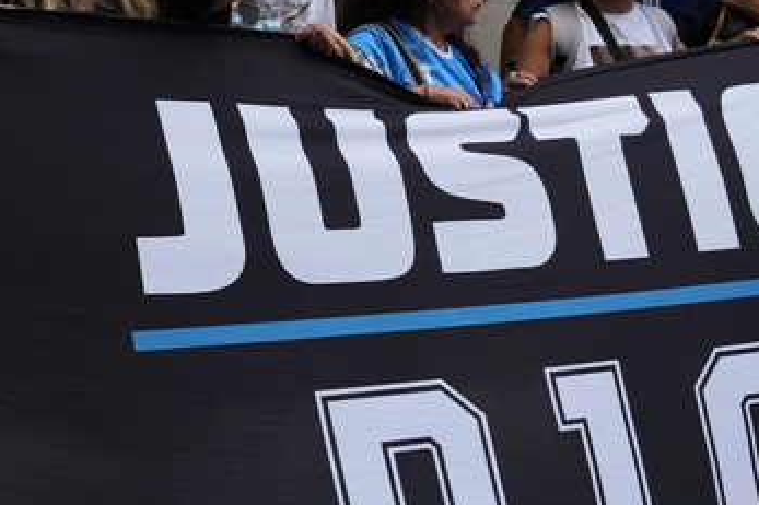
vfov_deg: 23.0
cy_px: 245
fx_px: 1243
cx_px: 103
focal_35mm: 59
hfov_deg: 32.6
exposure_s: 1/6400
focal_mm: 20
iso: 2000
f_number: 2.8
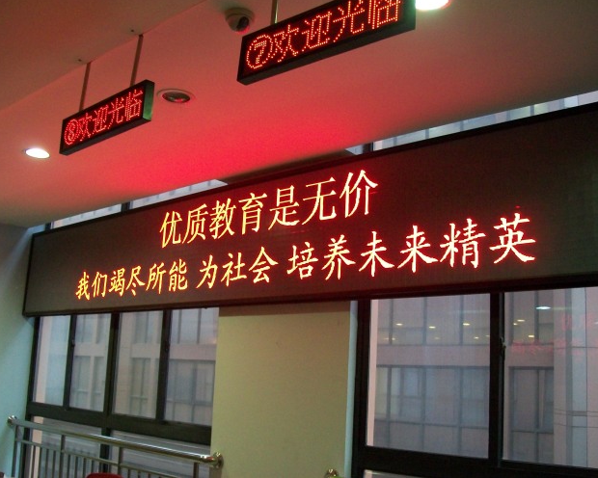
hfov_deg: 47.9
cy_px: 237
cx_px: 289
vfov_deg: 39.2
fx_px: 673
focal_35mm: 38
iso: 160
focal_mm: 6
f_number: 2.7
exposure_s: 1/15
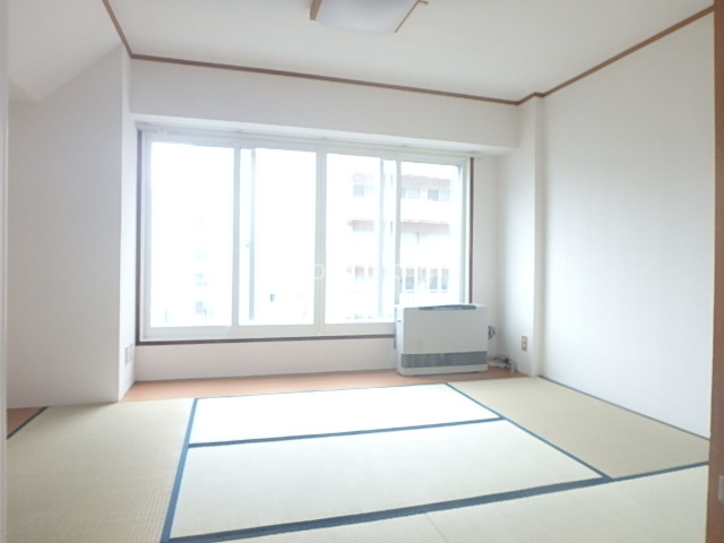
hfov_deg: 79.0
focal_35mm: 21
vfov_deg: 63.4
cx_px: 362
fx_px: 439
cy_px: 272
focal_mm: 3.7
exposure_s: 1/30
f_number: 3.5
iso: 320
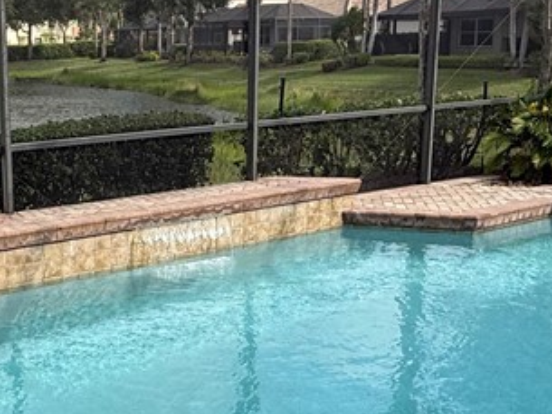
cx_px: 101
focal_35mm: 47
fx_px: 750
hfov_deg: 38.7
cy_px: 184
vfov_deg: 30.9
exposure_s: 1/734
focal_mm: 2.22
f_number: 2.2
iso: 50
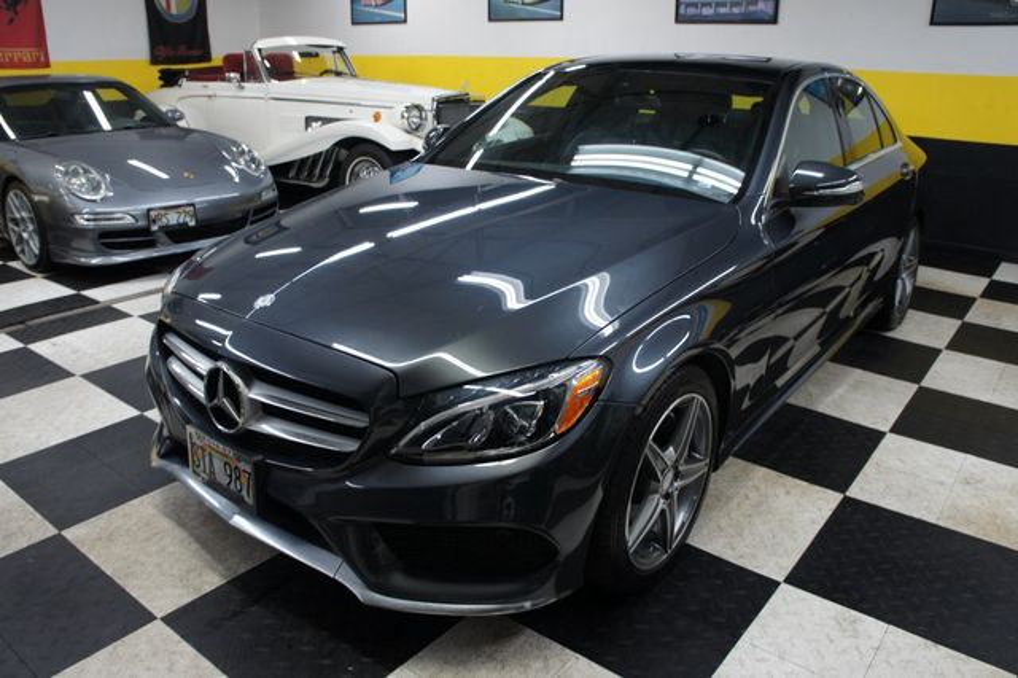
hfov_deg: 67.4
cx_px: 509
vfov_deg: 47.9
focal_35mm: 27
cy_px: 339
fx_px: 763
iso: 250
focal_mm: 18
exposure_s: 1/30
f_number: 3.5
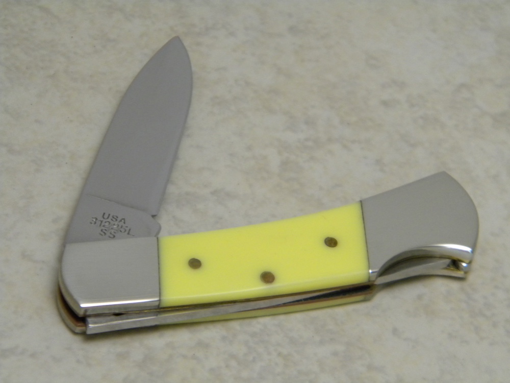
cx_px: 255
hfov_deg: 13.3
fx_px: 2180
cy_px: 192
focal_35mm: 148
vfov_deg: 10.0
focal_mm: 26.8
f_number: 5
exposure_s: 1/25.7
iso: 400
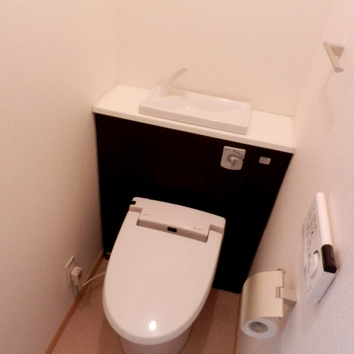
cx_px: 175
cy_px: 199
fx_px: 336
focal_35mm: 29
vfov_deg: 55.5
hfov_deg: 55.6
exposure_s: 1/25
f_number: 3
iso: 400
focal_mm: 4.2
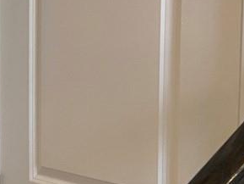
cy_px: 125
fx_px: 649
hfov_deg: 18.4
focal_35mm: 92
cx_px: -143
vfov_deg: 16.0
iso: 100
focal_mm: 4.25
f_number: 1.8
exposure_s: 1/60
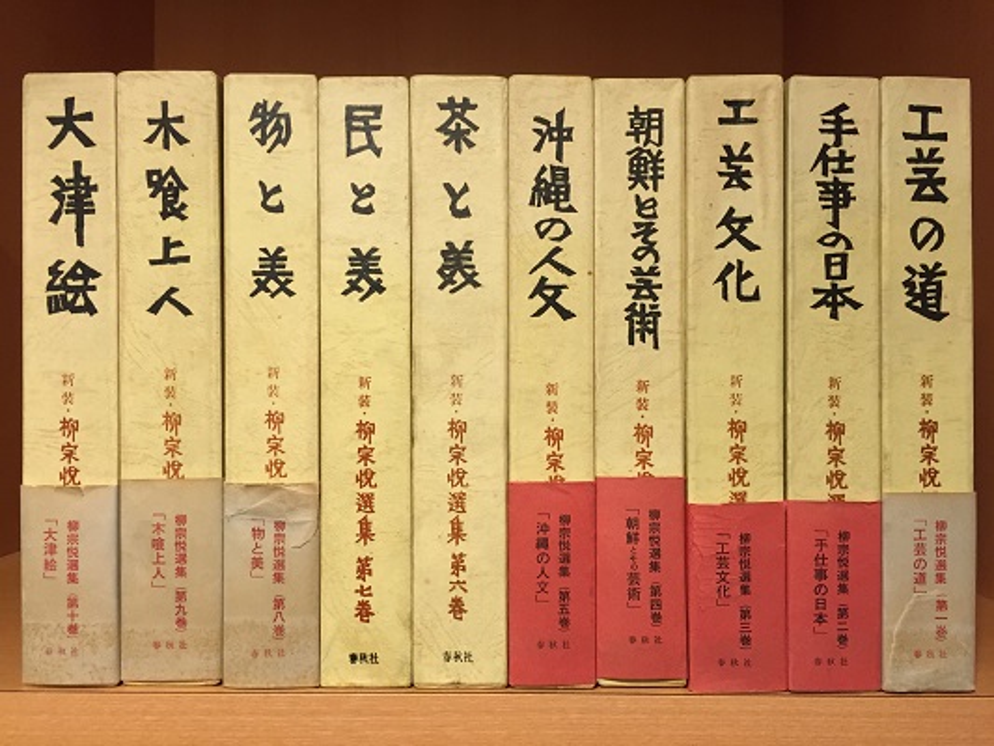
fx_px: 833
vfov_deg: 48.2
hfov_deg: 61.6
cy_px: 373
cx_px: 497
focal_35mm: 29
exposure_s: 1/30
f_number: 2.2
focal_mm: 4.15
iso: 50
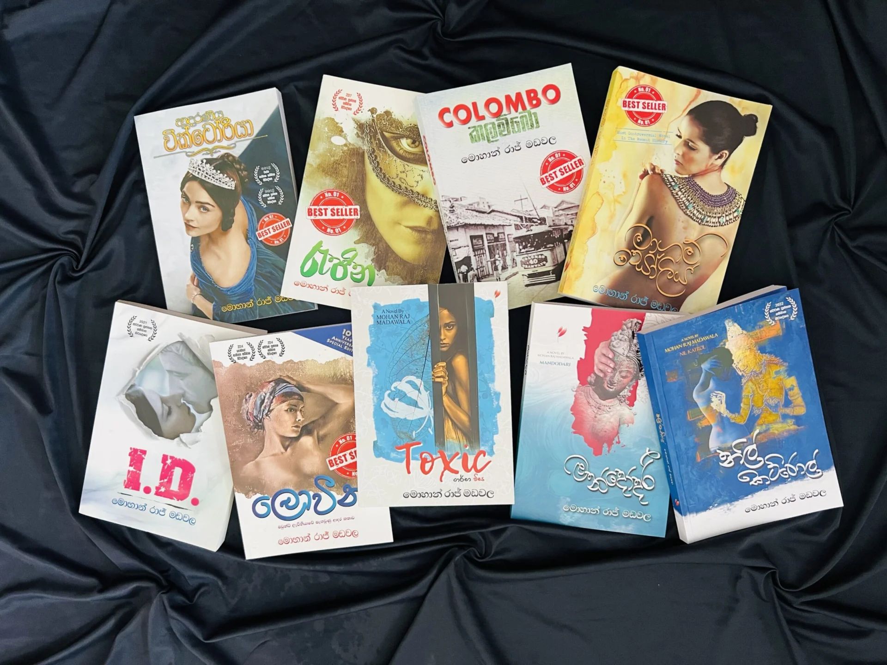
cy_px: 332
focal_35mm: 26
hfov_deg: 67.3
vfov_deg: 53.1
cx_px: 444
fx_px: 666
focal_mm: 5.7
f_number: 1.5
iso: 250
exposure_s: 1/60
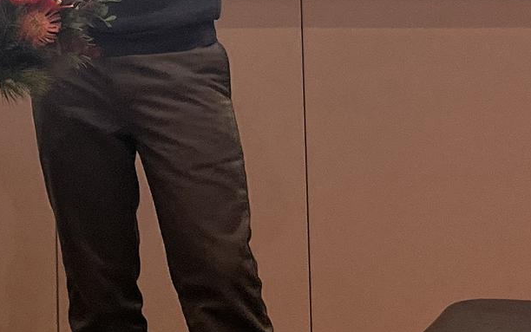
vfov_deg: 10.7
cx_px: -67
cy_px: -113
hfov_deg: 16.8
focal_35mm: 120
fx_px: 1737
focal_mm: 5.1
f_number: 1.6
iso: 64
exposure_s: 1/120
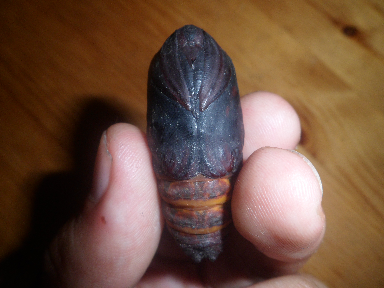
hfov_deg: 65.3
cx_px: 192
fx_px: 300
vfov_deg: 51.4
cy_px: 144
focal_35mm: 27
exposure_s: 1/30
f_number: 9.2
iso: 100
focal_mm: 4.9
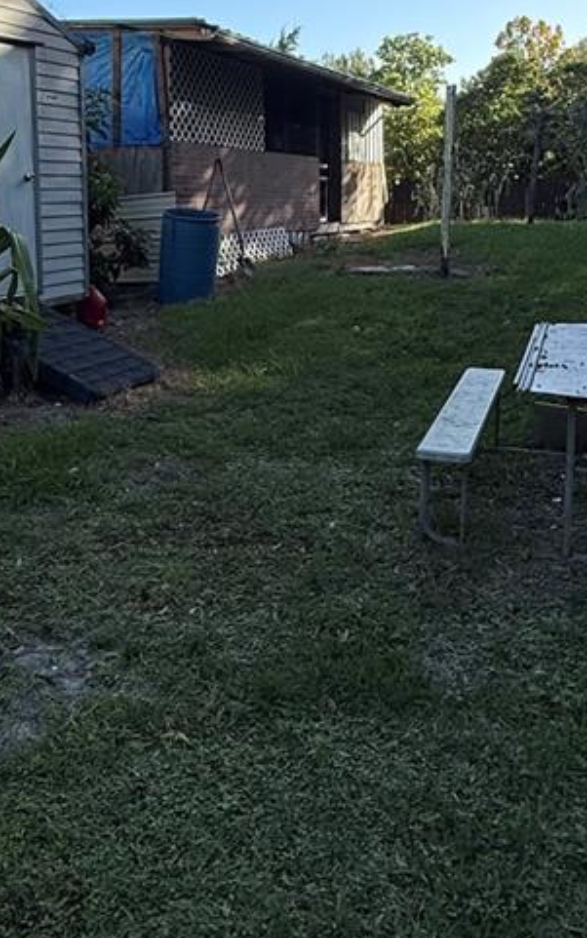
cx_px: 257
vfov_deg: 51.7
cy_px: 312
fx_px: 946
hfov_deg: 34.4
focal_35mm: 37
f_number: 2.2
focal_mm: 2.22
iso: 50
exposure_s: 1/789
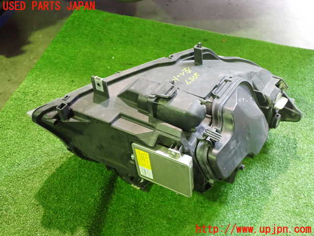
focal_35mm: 41
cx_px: 157
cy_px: 118
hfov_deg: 45.8
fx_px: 372
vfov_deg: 35.1
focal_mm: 7.31
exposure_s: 1/25
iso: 800
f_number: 2.8
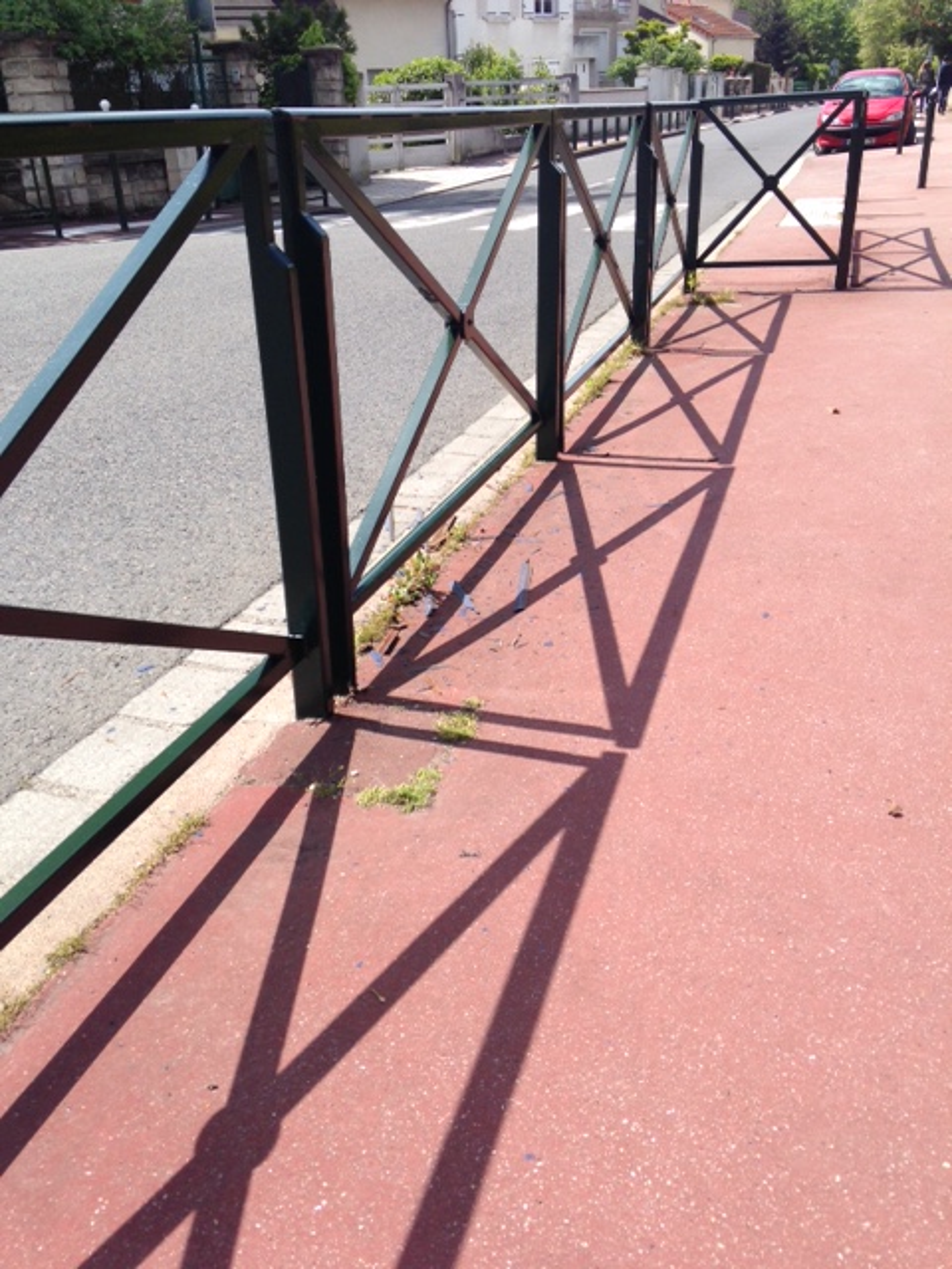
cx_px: 476
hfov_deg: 42.9
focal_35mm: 33
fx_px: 1210
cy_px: 634
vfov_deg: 55.4
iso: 50
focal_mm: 4.12
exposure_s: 1/935
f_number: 2.4
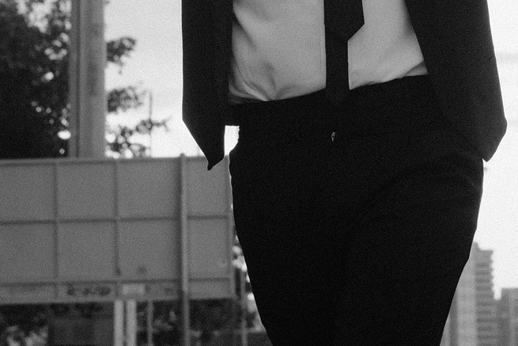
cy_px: -155
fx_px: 2979
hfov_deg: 9.9
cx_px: 316
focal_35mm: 207
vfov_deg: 6.6
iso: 800
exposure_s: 1/320
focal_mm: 35
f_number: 5
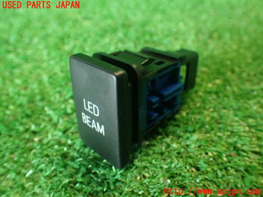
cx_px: 132
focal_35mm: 32
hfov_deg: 56.8
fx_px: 243
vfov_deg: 44.2
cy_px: 98
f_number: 2.4
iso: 320
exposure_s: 1/30
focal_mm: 5.79
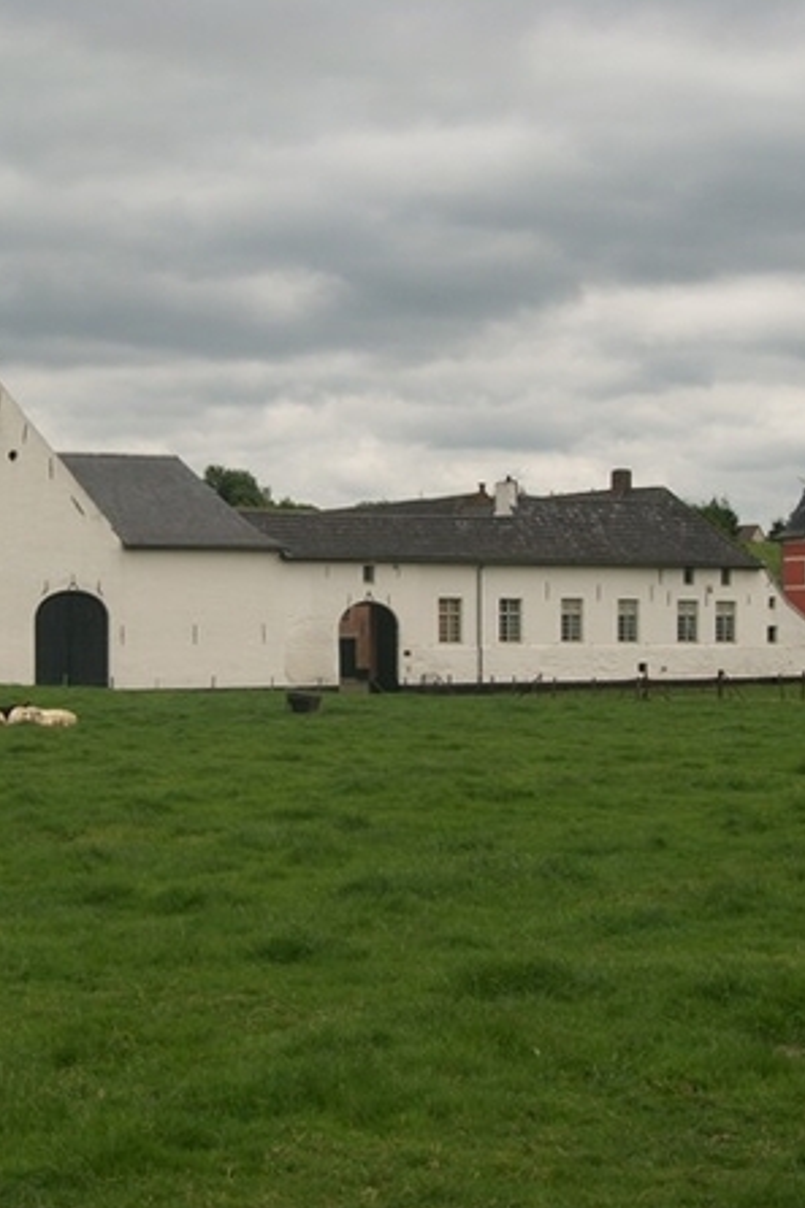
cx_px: 268
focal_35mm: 70
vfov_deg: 28.9
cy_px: 607
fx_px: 2350
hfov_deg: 19.4
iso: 80
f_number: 11.2
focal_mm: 8.8
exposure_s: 1/200
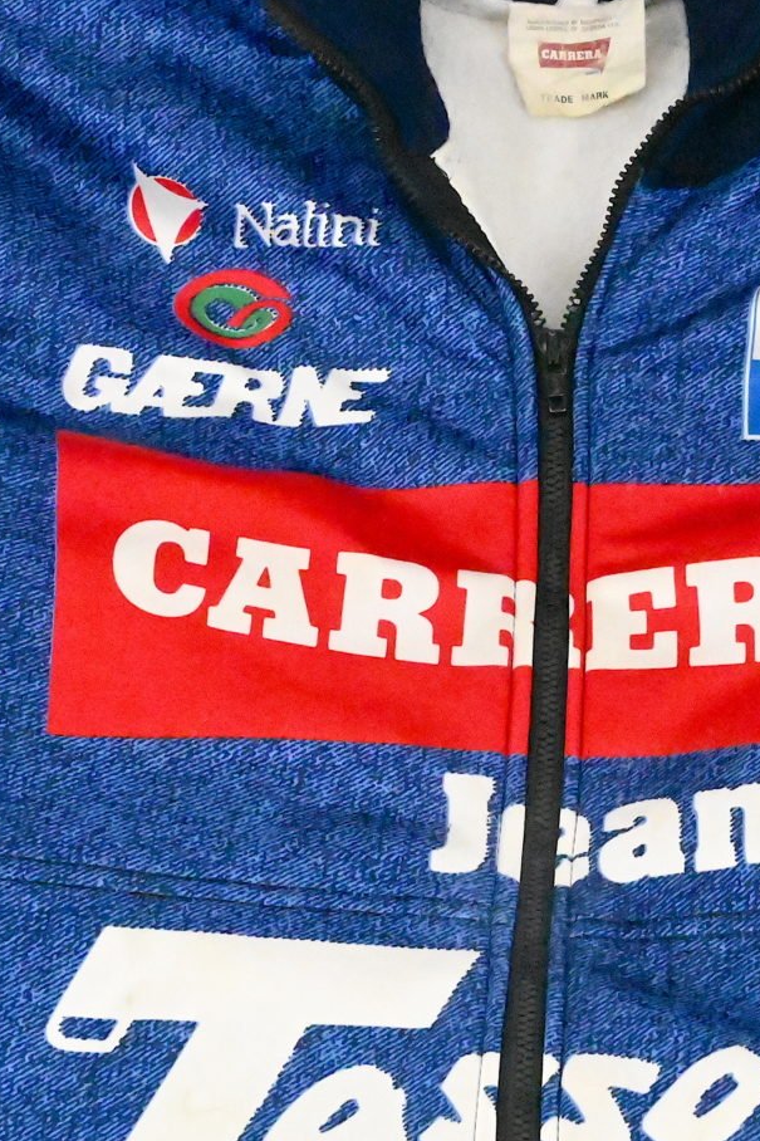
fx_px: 4688
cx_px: 528
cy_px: 599
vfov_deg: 13.9
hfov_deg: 9.3
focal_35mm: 148
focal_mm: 70
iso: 51200
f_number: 20
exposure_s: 1/640
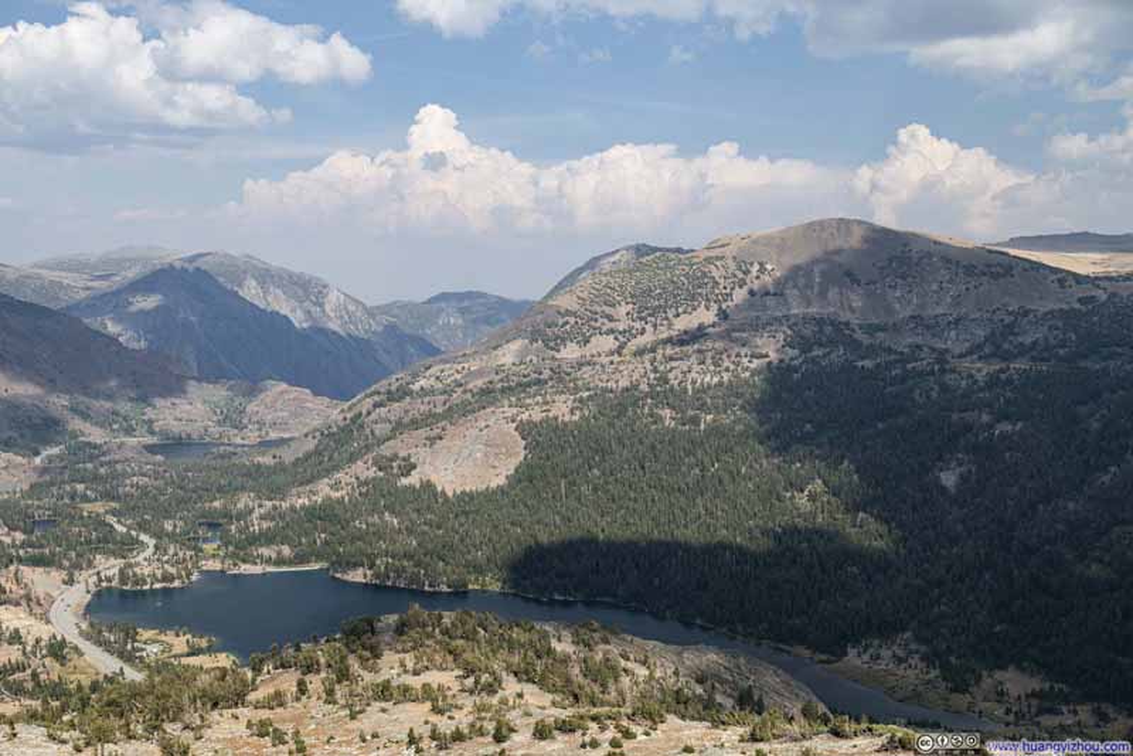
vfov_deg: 37.9
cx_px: 566
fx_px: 1102
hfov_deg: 54.4
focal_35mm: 35
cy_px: 378
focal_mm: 35
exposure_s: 1/1000
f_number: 5.6
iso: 100
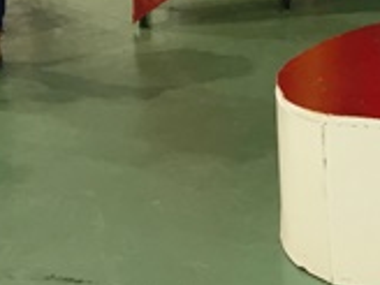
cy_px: -257
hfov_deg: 15.1
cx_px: 679
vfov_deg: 11.9
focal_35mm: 113
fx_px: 1240
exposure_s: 1/33
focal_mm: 4.15
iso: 80
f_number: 2.2
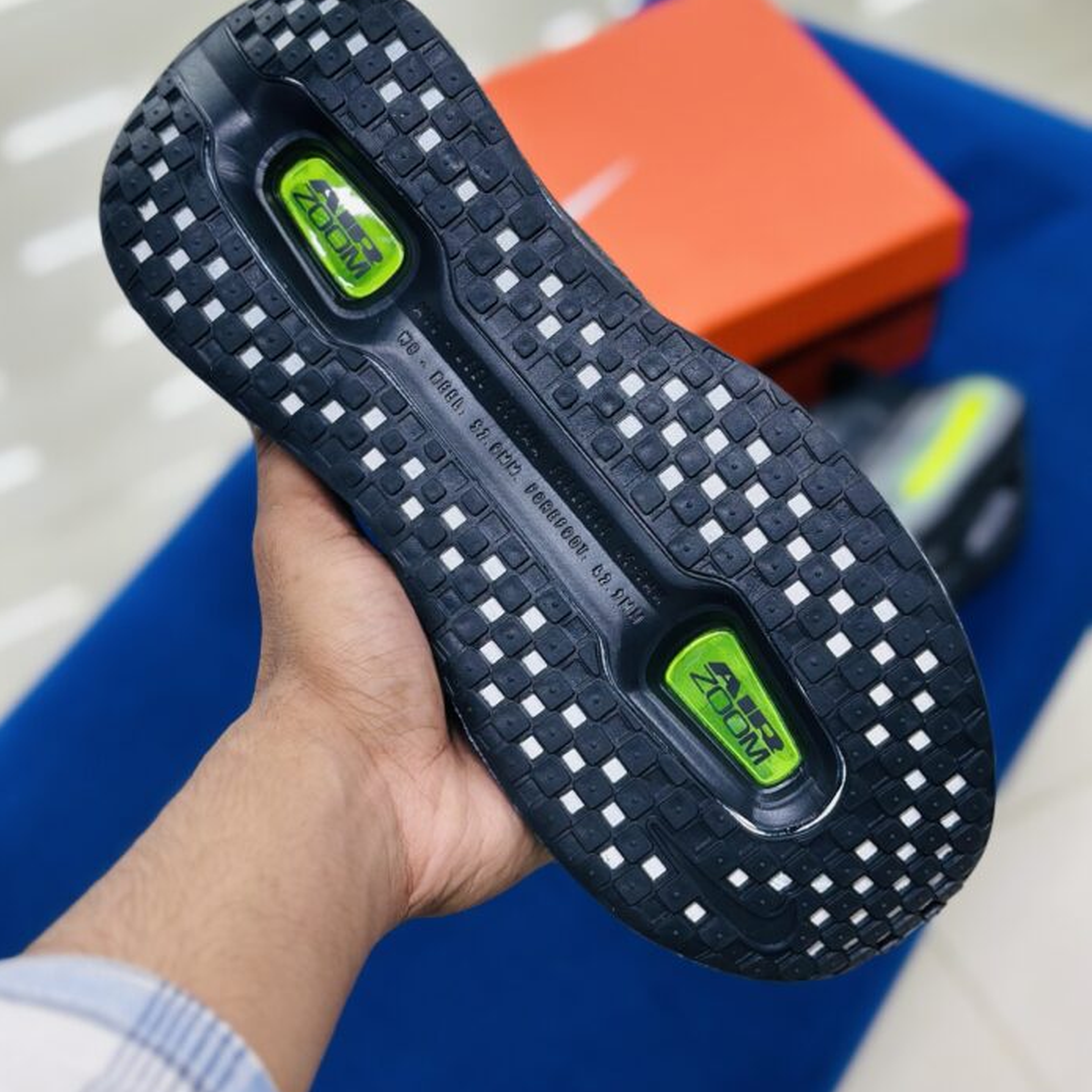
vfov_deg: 30.0
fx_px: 2034
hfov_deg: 30.0
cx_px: 544
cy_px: 507
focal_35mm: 57
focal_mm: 6.86
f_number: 1.78
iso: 125
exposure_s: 1/100
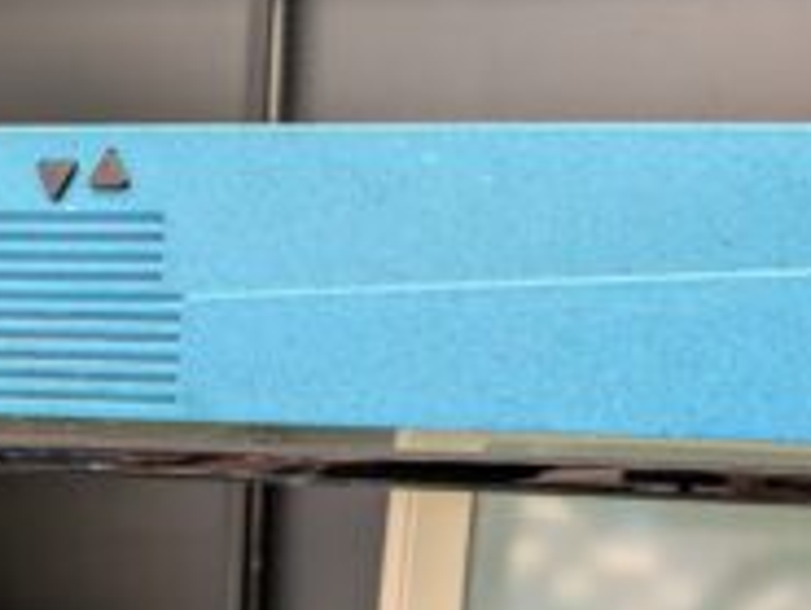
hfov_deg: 34.8
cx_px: 596
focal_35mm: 54
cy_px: -9
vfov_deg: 25.6
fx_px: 1266
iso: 241
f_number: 1.89
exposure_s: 1/24
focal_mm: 5.43
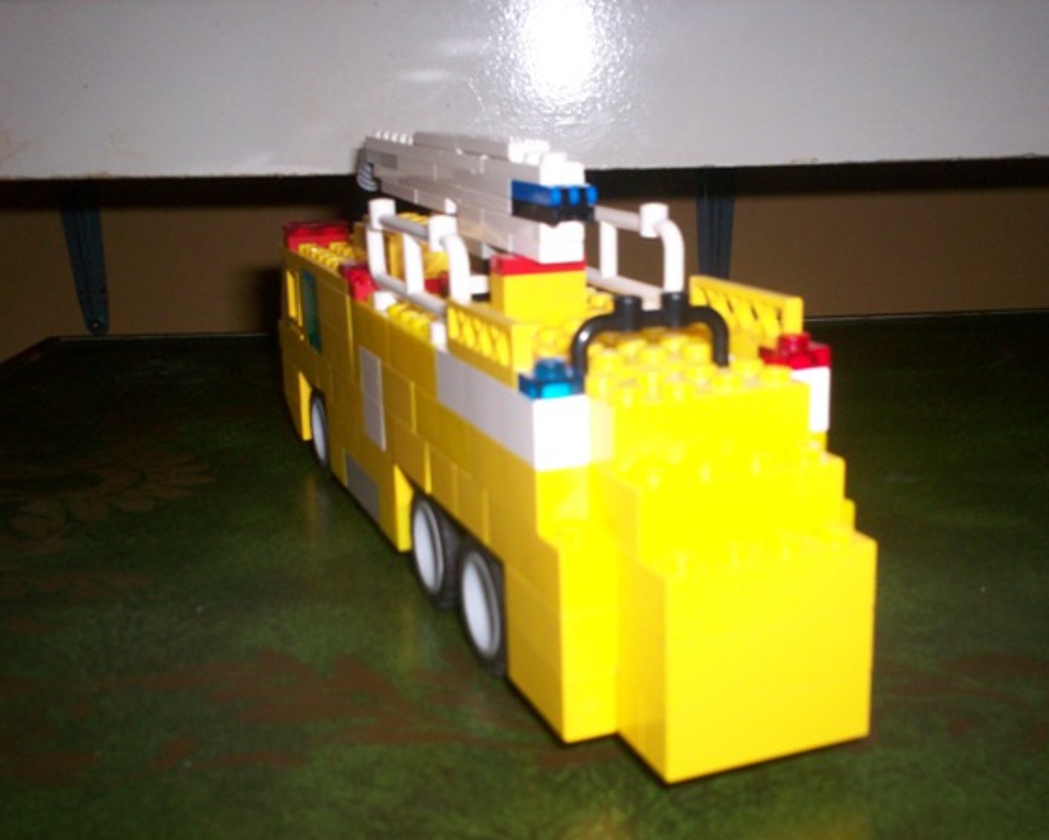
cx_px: 556
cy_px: 446
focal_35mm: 40
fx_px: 1242
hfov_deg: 45.8
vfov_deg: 37.3
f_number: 4.5
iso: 140
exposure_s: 1/60
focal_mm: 6
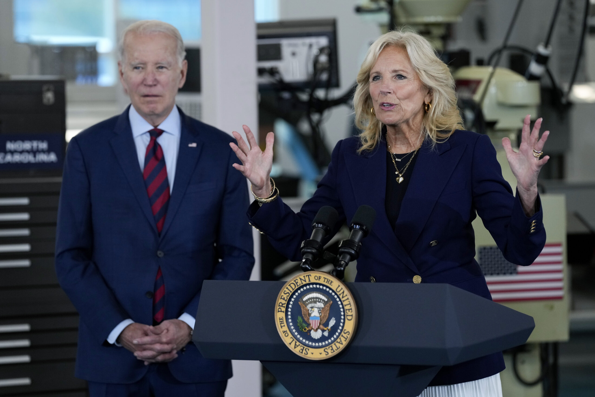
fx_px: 2727
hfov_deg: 12.5
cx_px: 298
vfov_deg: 8.3
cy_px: 198
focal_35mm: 165
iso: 2000
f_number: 4
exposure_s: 1/400
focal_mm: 165
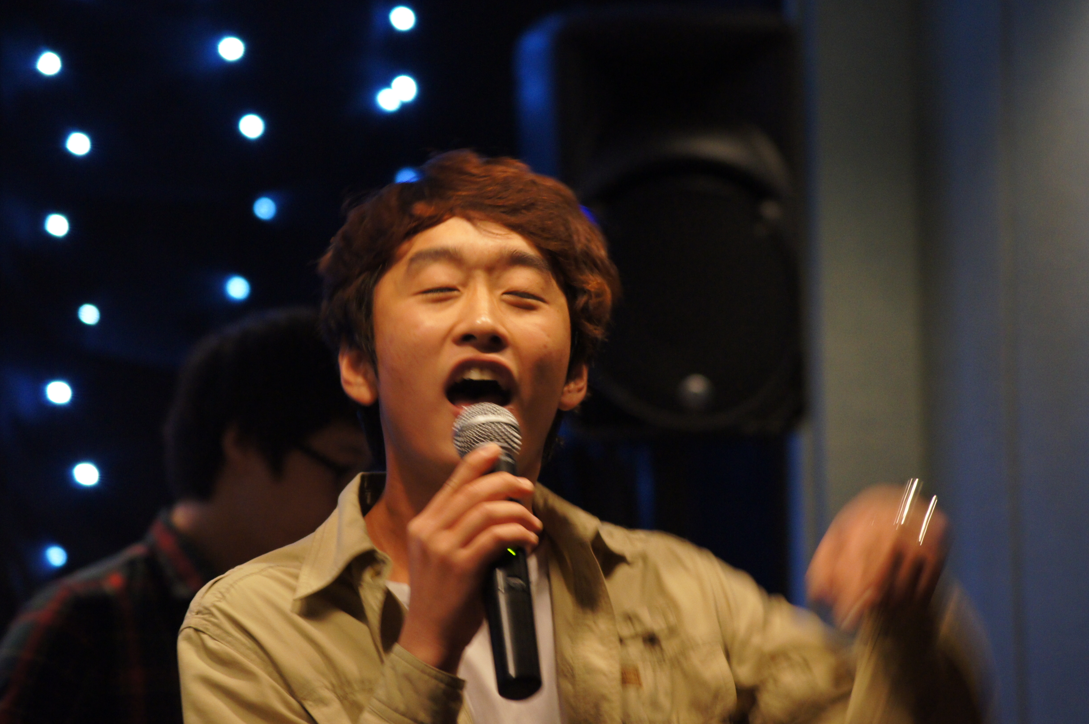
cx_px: 544
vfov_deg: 8.3
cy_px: 362
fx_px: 4986
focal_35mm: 165
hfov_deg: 12.5
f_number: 4.5
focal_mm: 110
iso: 1600
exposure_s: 1/30
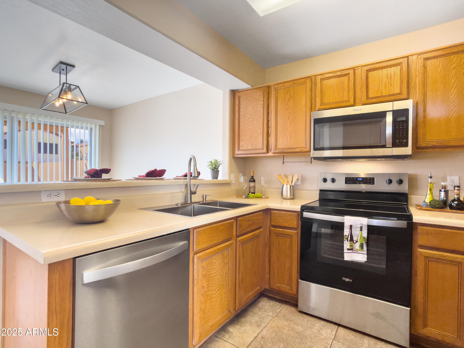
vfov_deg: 54.9
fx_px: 335
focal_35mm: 25
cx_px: 232
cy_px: 174
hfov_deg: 69.4
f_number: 1.6
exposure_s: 1/120
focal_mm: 5.1
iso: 64
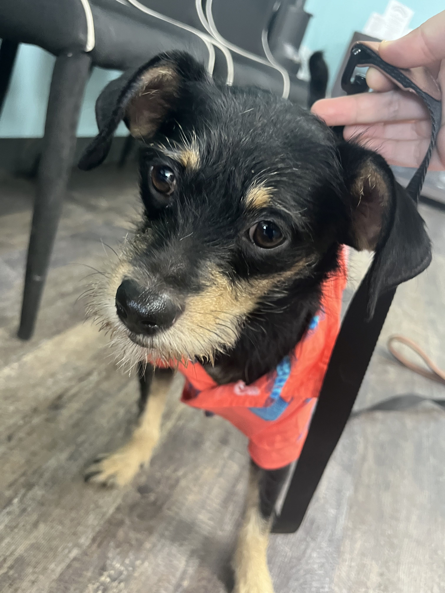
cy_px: 296
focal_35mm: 26
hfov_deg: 53.1
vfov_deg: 67.3
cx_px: 222
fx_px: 446
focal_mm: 5.1
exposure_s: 1/60
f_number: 1.6
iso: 320
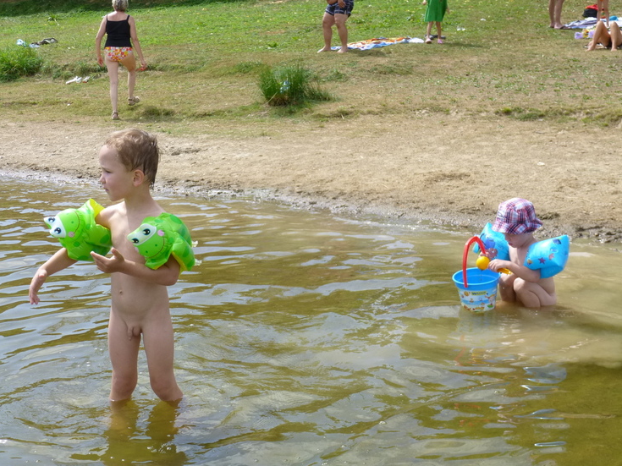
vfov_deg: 29.7
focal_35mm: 49
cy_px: 226
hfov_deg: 38.9
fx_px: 880
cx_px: 287
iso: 100
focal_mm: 8
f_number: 3.9
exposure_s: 1/500
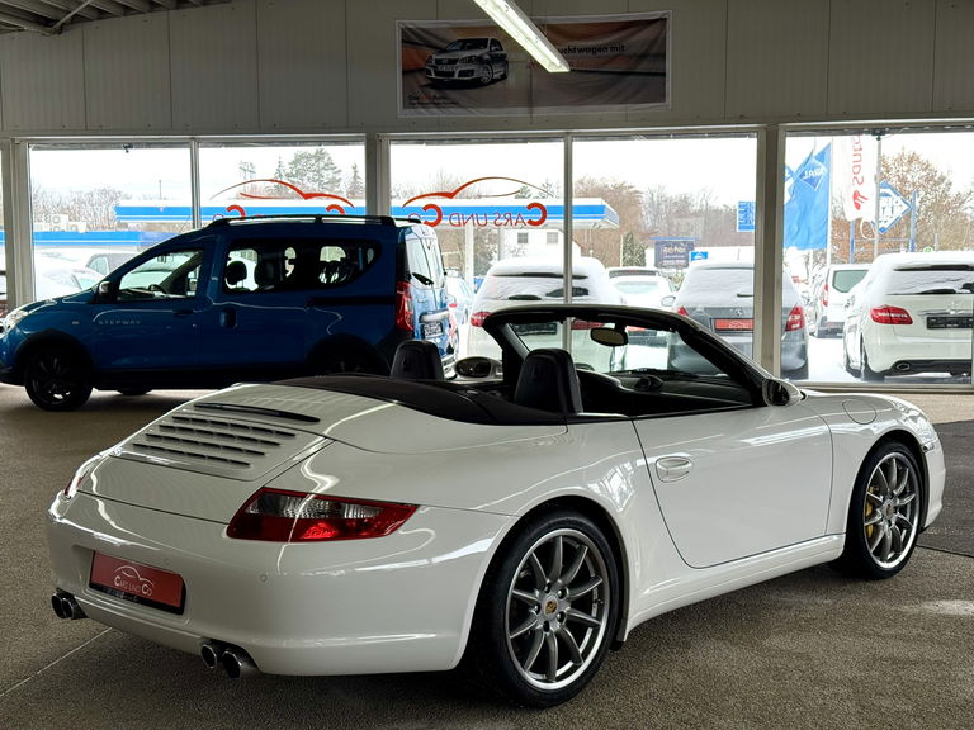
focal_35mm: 48
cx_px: 487
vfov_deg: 30.3
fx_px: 1351
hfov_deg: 39.7
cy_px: 365
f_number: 1.78
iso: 64
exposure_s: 1/527
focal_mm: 6.76
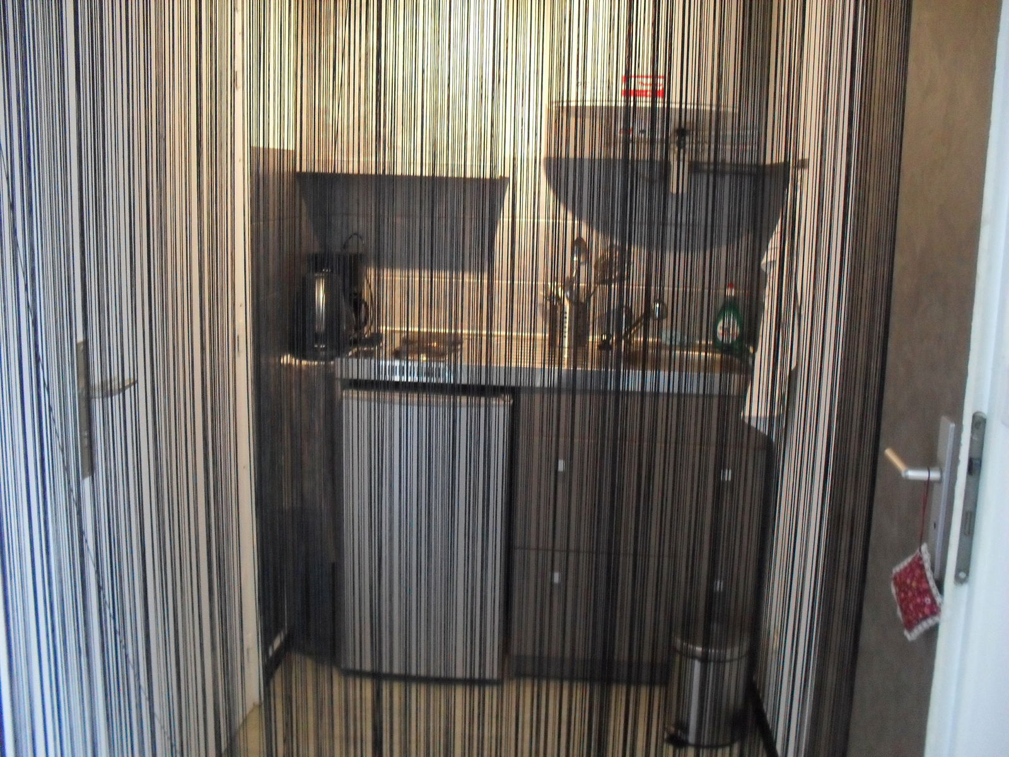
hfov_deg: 52.6
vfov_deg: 40.7
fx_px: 1020
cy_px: 378
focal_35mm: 35
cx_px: 504
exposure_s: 1/10
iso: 400
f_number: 3.2
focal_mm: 6.3
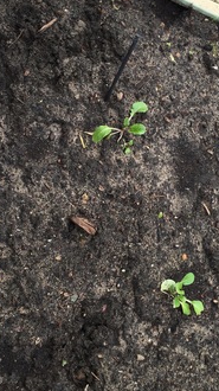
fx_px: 476
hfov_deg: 25.8
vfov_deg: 44.6
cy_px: 190
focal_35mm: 46
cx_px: 85
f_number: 2.2
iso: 32
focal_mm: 4.15
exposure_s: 1/421
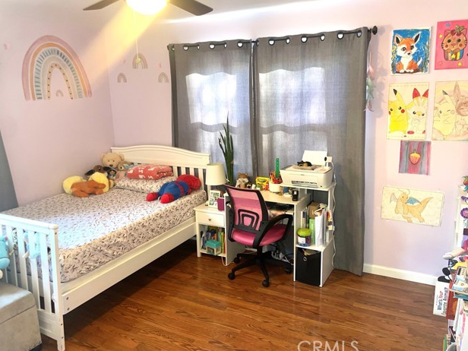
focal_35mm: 27
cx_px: 240
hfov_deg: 65.3
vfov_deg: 51.4
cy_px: 176
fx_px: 365
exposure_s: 1/15
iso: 80
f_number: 1.6
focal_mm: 4.2
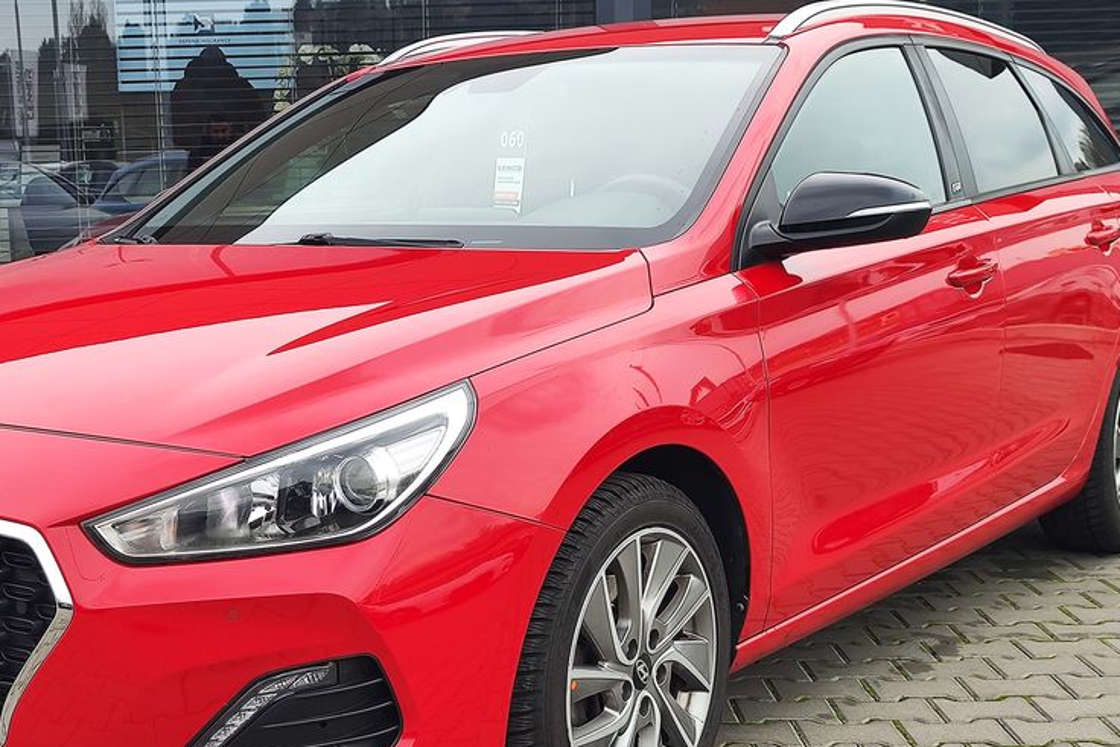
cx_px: 376
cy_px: 431
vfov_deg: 34.2
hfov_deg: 48.7
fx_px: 1213
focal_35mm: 39
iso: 50
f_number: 1.69
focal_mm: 7.01
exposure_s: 1/105
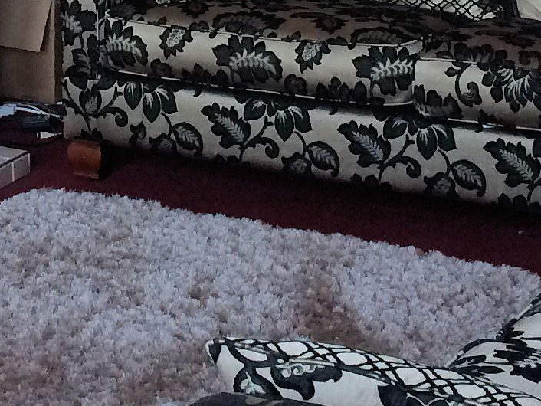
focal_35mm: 134
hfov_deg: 14.6
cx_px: 62
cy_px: -188
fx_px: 2095
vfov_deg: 10.7
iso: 64
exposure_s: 1/33
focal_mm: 4.15
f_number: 2.2
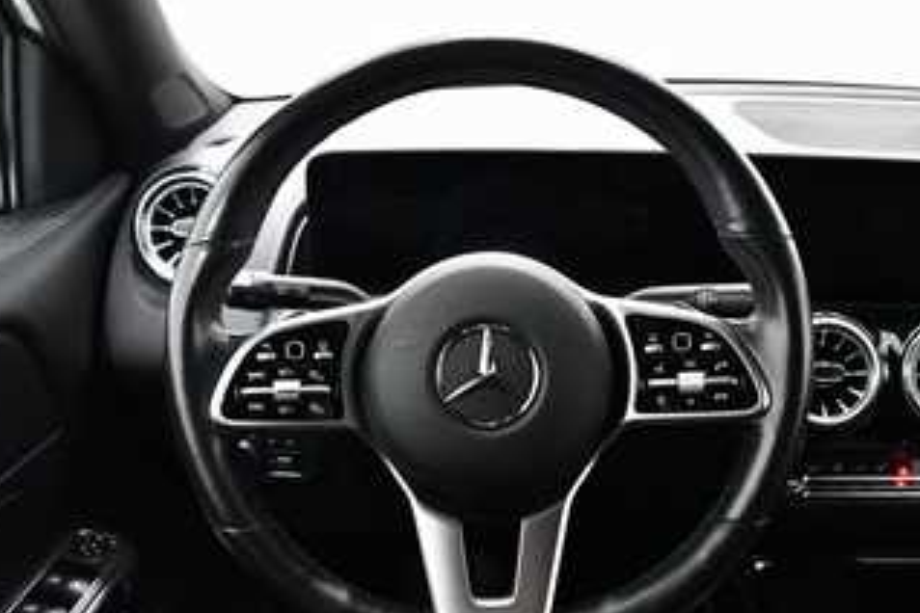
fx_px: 869
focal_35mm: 34
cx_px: 486
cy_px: 363
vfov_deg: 38.7
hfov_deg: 55.8
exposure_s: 1/60
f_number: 3.5
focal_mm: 18
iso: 4500
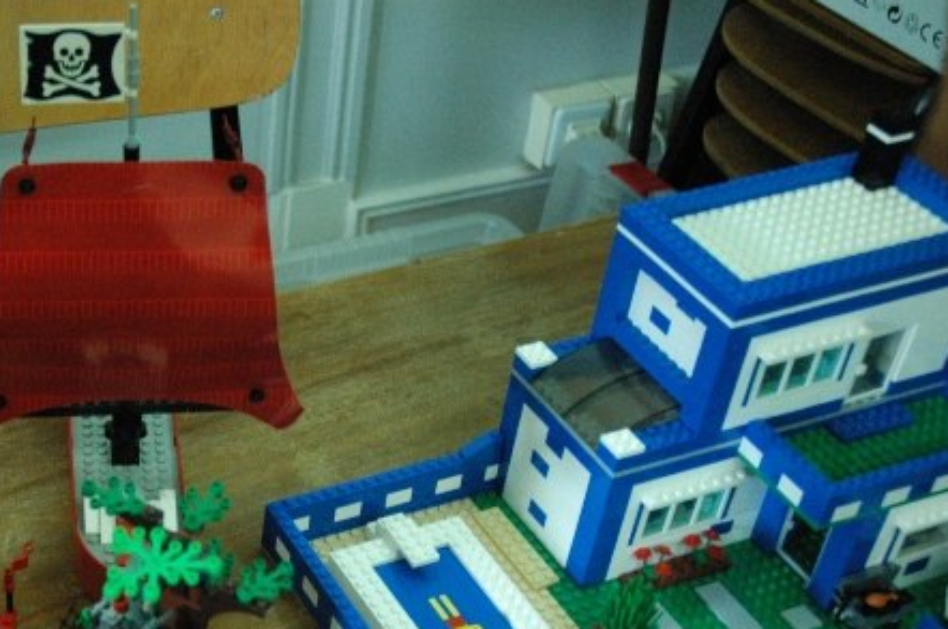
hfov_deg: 28.6
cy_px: 561
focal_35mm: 68
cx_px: 97
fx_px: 1785
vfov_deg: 19.6
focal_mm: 25
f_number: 3.8
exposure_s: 1/30
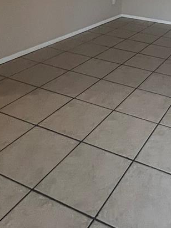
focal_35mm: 38
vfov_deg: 38.6
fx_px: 250
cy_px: -34
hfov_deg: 34.2
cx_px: 173
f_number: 1.8
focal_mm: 1.57
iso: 400
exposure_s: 1/60
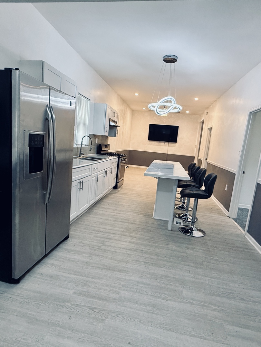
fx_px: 141
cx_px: 130
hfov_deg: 85.7
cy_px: 174
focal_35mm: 14
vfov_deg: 102.1
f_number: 2.2
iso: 250
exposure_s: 1/60
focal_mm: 2.22
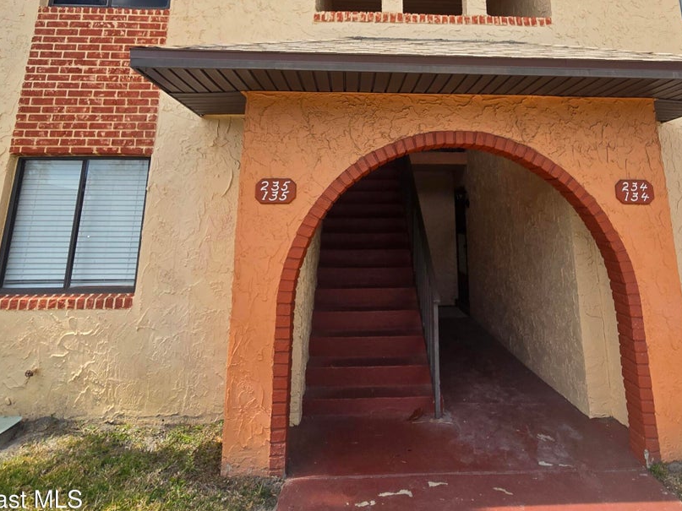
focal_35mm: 22
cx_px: 384
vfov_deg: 56.9
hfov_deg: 76.1
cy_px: 106
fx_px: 433
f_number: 2.2
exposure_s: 1/1789
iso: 50
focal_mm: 2.2
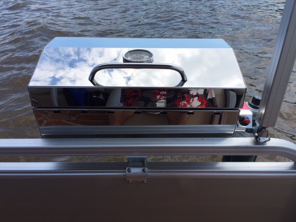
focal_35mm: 29
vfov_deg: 48.2
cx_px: 148
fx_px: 248
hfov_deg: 61.7
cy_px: 111
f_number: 2.2
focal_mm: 4.15
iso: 32
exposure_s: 1/2198
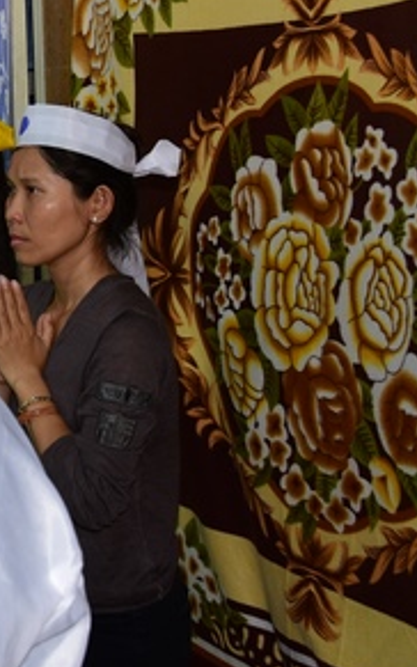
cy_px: 202
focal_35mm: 73
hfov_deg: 16.1
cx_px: -241
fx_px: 1327
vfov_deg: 28.0
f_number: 5.6
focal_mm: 32
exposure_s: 1/50
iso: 500
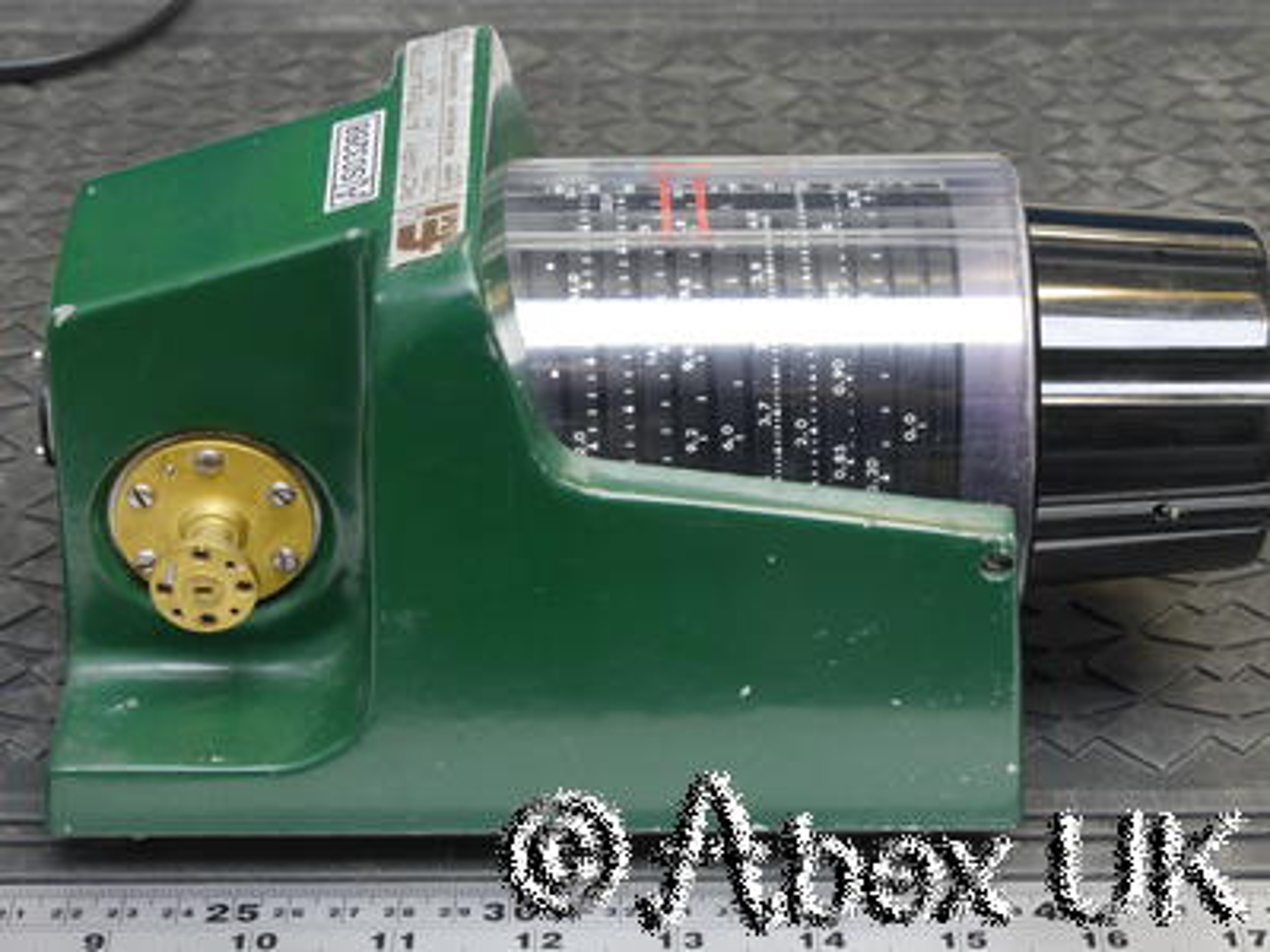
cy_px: 476
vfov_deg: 16.1
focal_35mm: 92
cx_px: 635
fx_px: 3375
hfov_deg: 21.3
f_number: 11
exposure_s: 1/4
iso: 400
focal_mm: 46
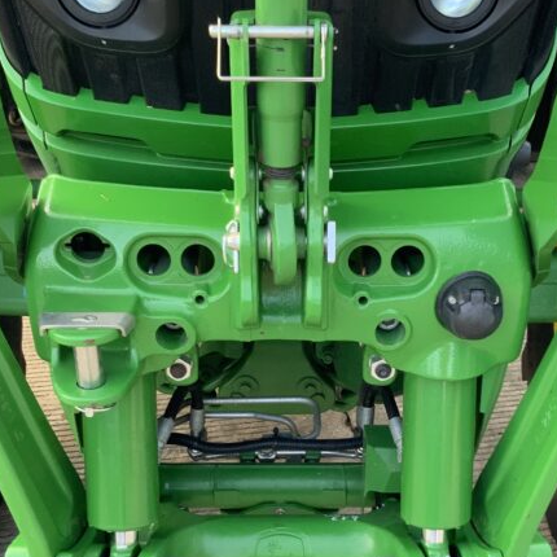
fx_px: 1110
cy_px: 400
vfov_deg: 27.9
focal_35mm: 61
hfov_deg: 28.1
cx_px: 323
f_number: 1.8
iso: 64
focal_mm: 3
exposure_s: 1/95
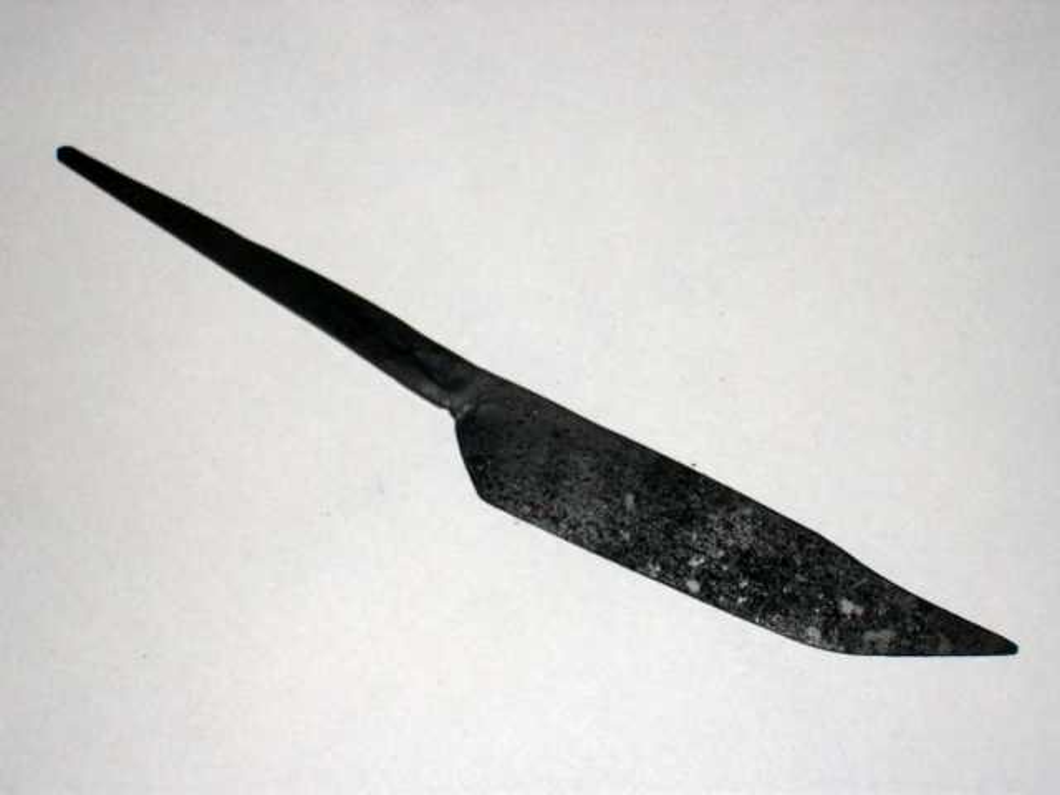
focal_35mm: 94
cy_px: 398
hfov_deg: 20.9
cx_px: 530
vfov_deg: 15.7
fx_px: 2878
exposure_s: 1/125
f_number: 5.2
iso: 125
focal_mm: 17.1
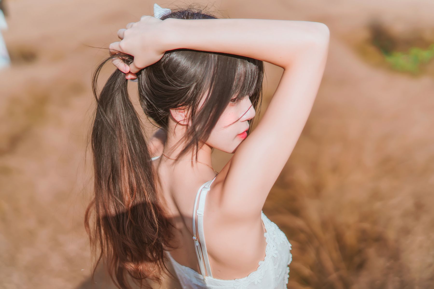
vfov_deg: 27.0
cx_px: 217
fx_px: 603
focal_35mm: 50
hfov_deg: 39.6
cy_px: 144
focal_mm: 50
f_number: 1.4
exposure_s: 1/8000
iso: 64
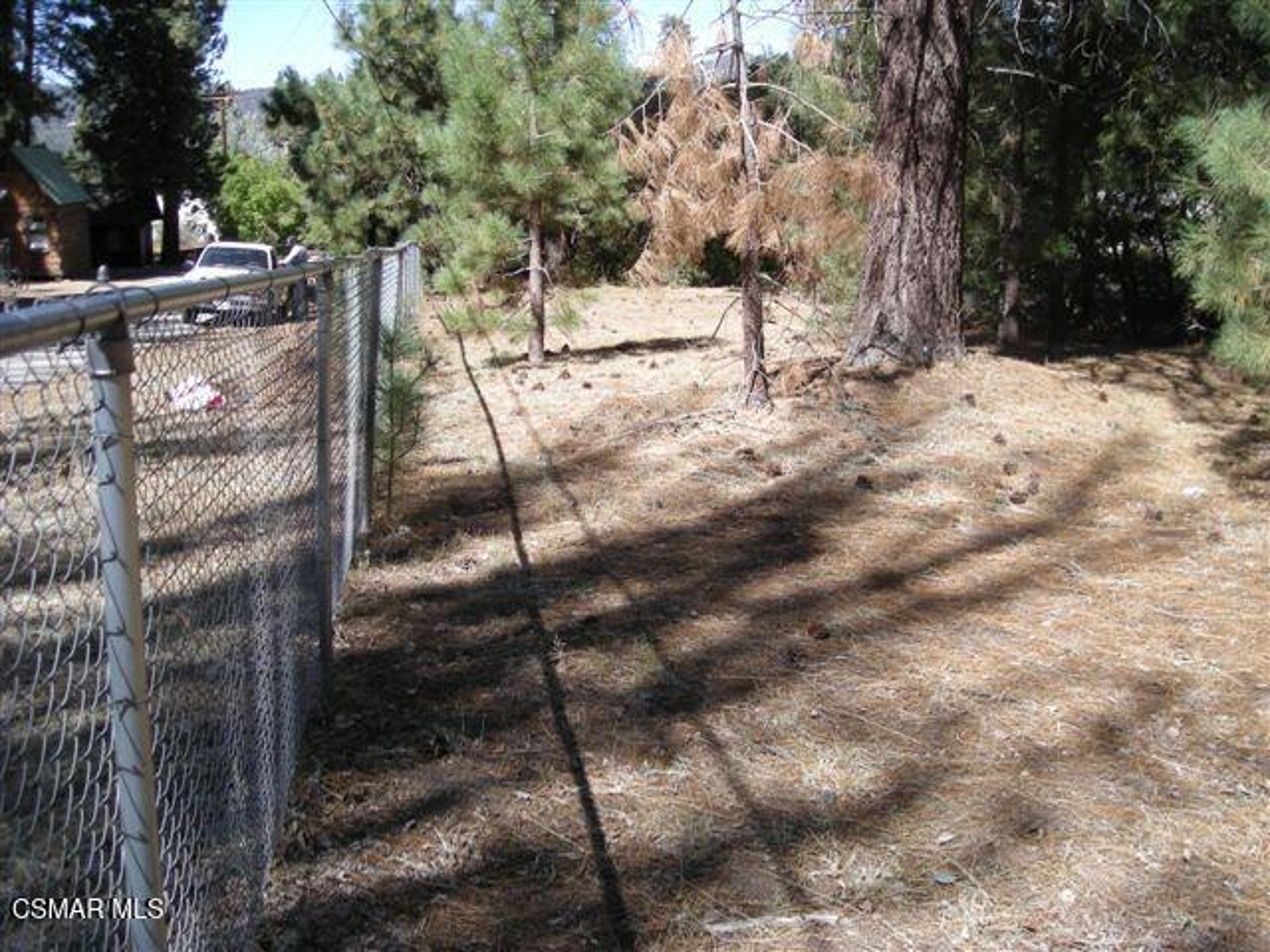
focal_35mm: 35
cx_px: 635
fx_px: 1284
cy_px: 476
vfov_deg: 40.7
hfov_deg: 52.6
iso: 50
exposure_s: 1/375
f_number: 2.8
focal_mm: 5.7
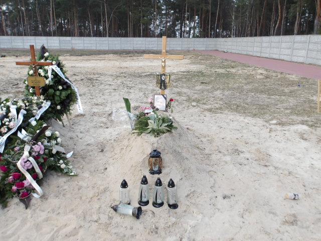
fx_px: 250
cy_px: 120
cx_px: 160
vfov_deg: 51.4
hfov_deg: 65.3
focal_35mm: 27
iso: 100
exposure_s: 1/303
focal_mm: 4.9
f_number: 3
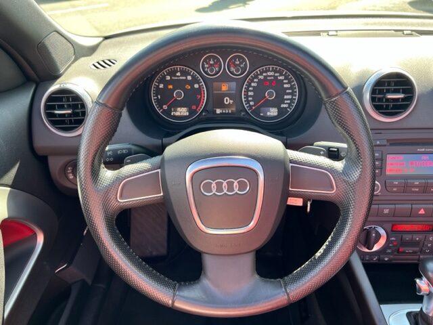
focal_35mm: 26
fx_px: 325
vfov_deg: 53.1
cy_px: 162
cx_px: 216
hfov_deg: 67.3
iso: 40
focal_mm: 5.7
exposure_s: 1/174
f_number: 1.5
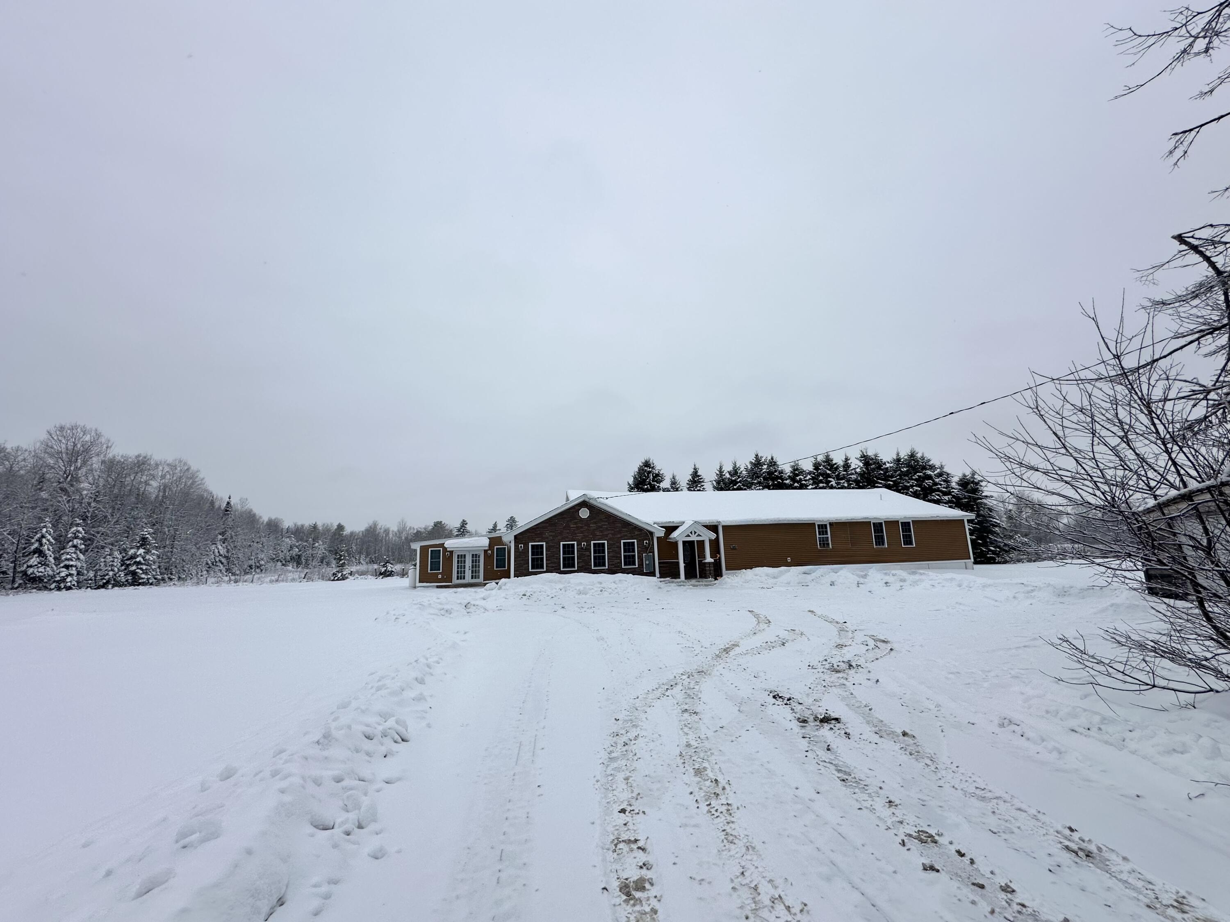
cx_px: 615
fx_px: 497
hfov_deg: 102.1
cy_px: 461
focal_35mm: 14
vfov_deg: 85.7
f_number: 2.2
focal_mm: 2.22
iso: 50
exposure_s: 1/2020
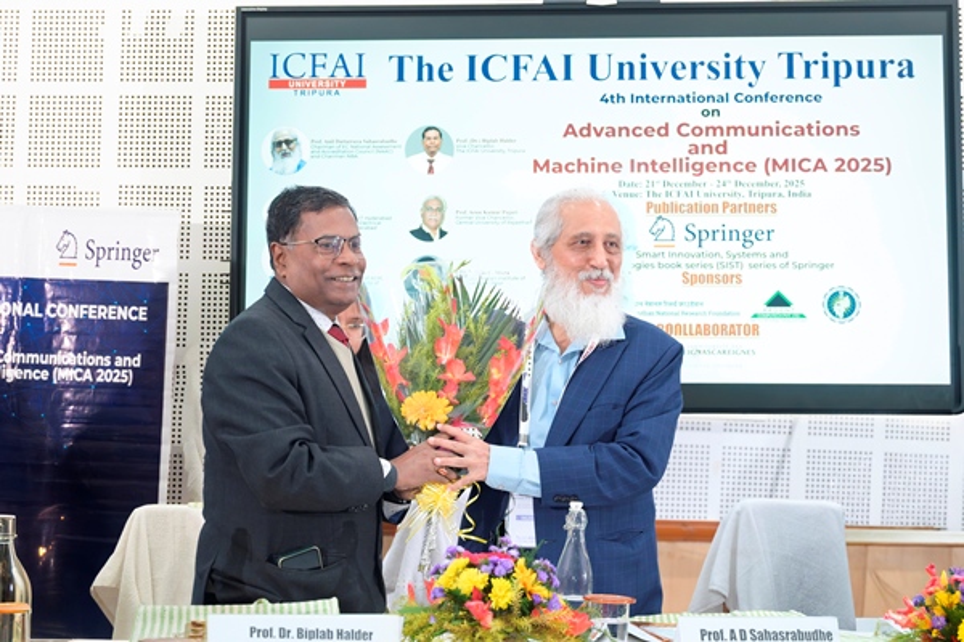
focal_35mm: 51
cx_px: 482
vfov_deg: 26.5
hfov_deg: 38.9
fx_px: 1366
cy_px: 321
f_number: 5
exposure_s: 1/100
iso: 1000
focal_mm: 34
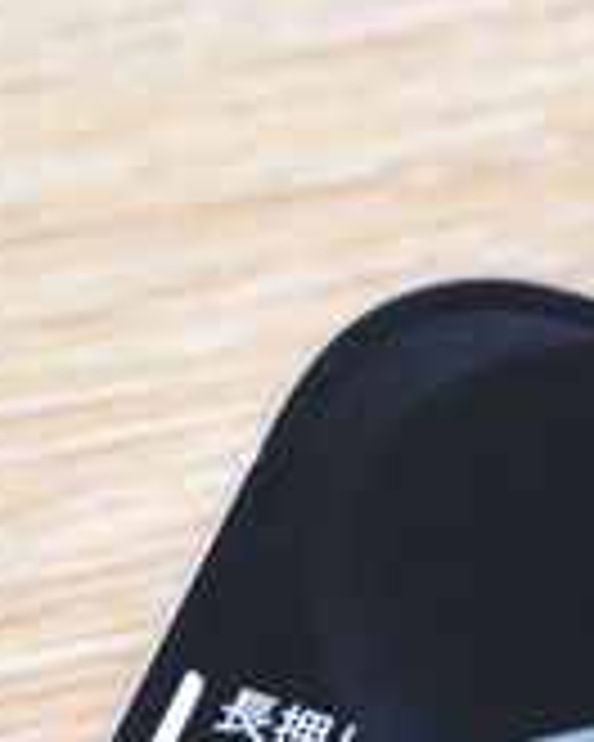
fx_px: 6241
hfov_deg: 5.4
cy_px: 517
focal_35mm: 284
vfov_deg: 6.8
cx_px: 868
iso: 6400
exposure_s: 1/40
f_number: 4
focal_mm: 60
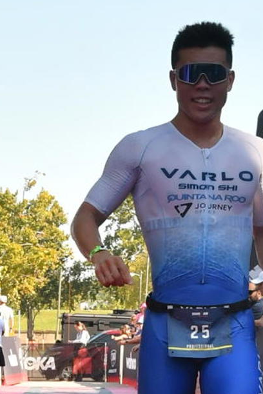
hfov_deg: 8.7
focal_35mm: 157
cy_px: 400
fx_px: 1718
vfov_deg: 12.9
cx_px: 50
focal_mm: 20
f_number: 8
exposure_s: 1/800
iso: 800
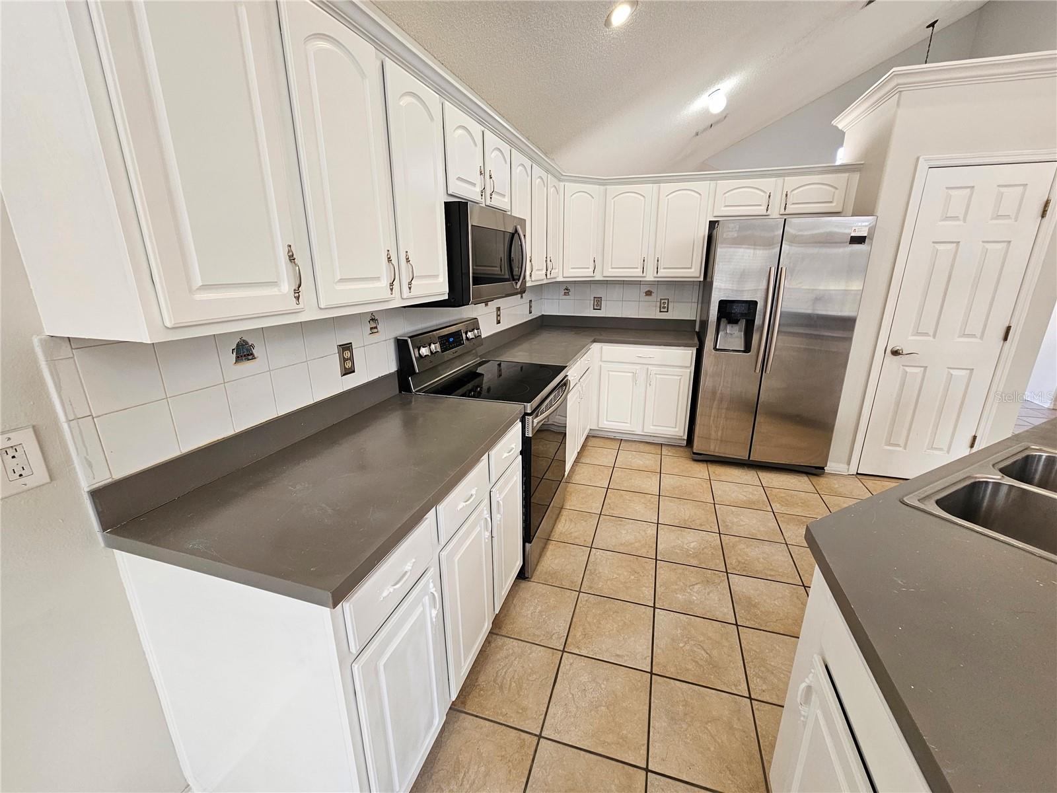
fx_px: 397
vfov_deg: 89.9
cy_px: 396
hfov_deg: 106.2
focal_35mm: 13
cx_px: 528
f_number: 2.2
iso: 100
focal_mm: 2.2
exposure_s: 1/60
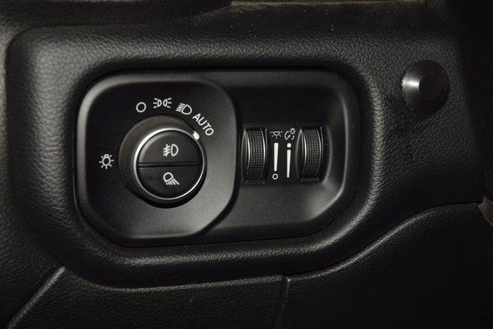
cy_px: 164
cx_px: 246
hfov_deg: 19.5
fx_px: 1438
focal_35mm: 105
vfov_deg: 13.0
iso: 100
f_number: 8
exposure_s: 1/125
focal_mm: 70
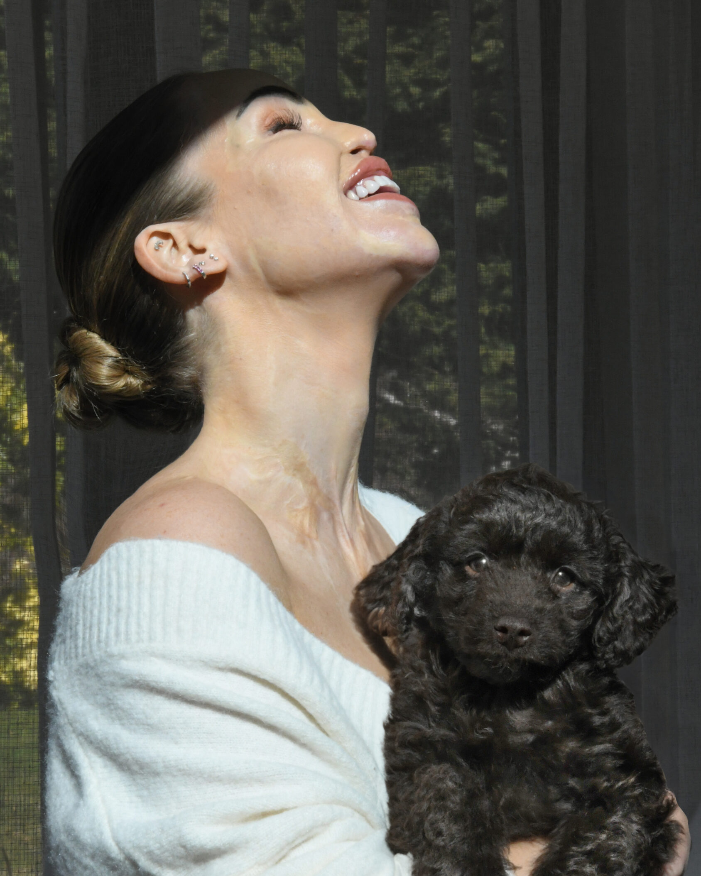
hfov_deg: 15.5
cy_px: 448
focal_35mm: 99
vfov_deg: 19.4
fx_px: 2567
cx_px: 350
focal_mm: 58
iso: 1600
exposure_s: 1/250
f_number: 29
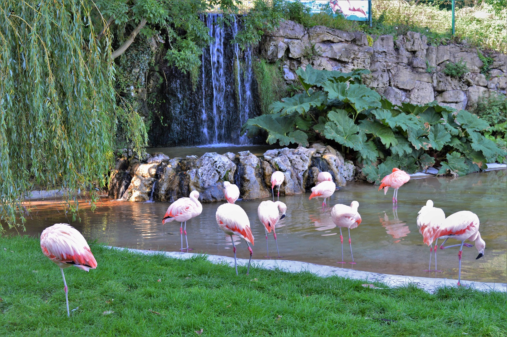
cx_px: 254
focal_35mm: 45
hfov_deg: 43.6
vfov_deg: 29.8
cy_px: 168
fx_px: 633
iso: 400
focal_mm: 30
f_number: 8
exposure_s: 1/60
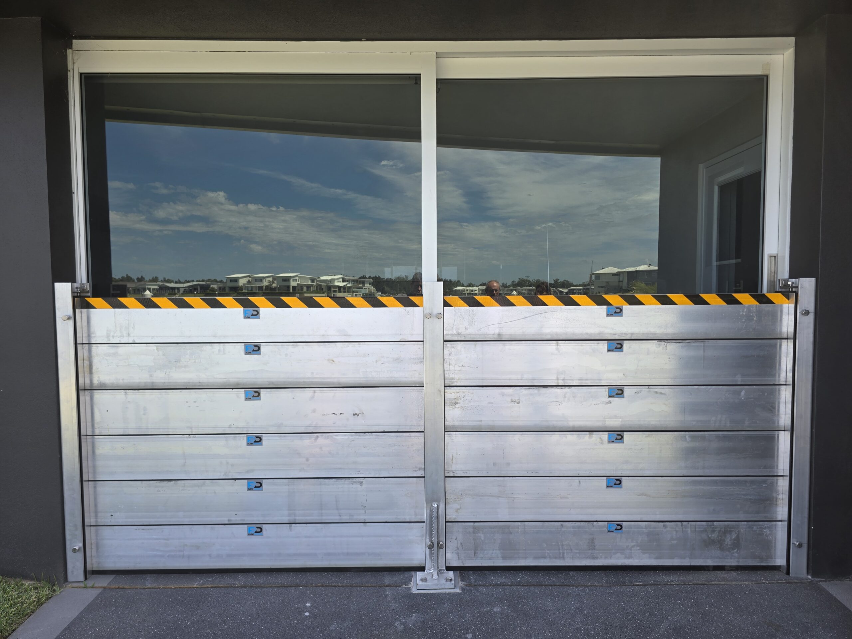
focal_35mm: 23
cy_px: 320
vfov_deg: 58.9
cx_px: 426
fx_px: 566
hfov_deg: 73.9
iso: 12
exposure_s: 1/251
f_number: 1.7
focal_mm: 6.3
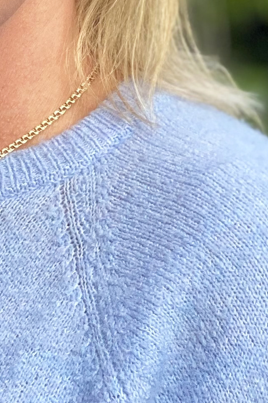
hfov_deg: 6.0
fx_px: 2536
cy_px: 182
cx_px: -61
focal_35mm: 227
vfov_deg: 9.1
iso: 20
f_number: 2
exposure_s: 1/122
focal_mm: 6
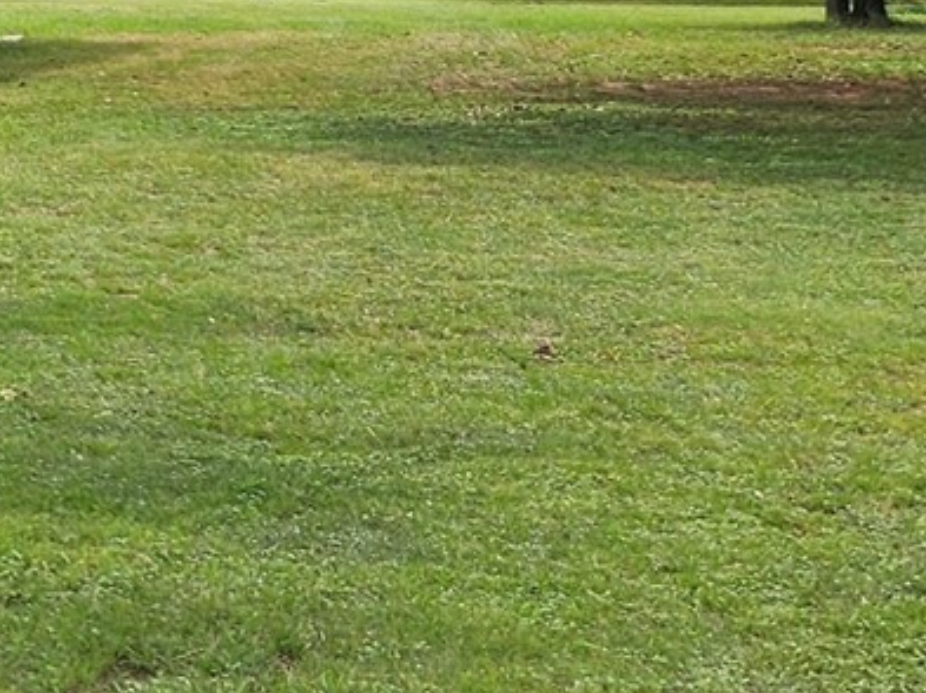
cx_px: -1129
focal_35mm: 120
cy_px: -9
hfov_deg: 13.3
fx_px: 3207
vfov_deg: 12.2
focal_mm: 5.4
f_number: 1.8
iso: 25
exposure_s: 1/1614
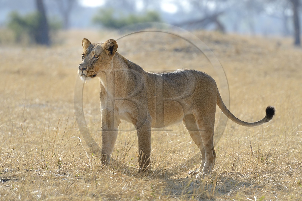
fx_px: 2348
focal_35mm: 280
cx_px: 151
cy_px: 100
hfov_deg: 7.4
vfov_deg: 4.9
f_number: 4.5
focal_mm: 280
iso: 400
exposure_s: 1/2000
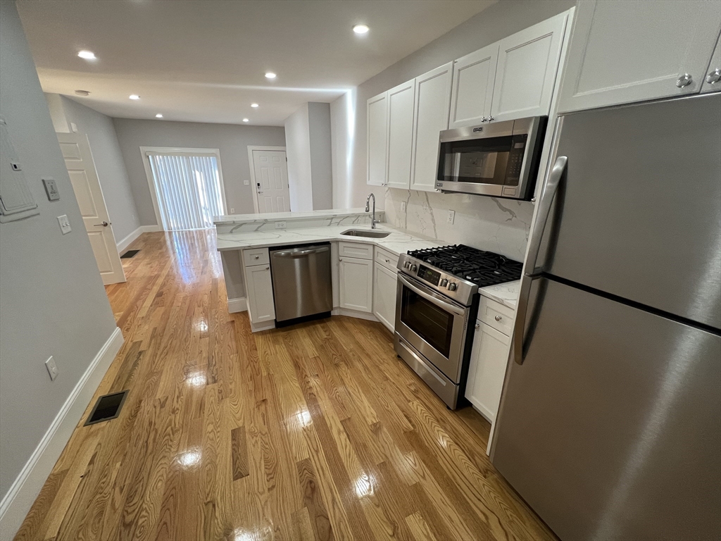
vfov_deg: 89.9
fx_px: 271
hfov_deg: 106.2
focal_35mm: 13
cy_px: 270
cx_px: 360
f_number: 1.8
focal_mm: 1.57
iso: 200
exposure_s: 1/60
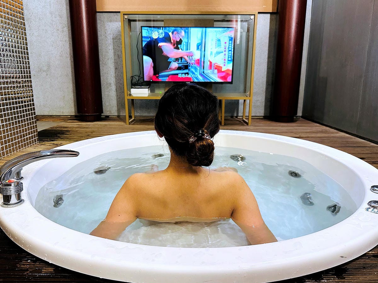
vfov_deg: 56.8
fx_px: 262
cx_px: 189
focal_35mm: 24
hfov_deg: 71.6
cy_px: 142
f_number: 1.78
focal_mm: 6.86
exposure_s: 1/60
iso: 400
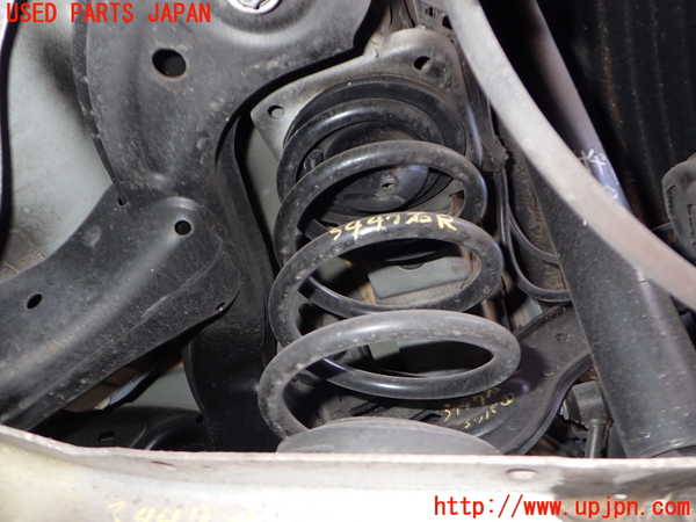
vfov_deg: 46.8
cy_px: 261
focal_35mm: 30
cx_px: 348
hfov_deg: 60.0
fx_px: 603
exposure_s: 1/30
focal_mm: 5.4
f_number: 2.3
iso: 200
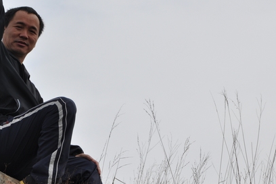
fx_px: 2070
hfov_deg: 7.6
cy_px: 44
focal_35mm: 270
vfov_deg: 5.1
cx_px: 22
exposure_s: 1/320
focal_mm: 92
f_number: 11
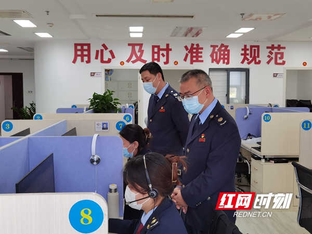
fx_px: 333
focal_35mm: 37
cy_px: 117
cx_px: 156
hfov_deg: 50.1
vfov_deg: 38.7
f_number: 1.9
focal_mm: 6.71
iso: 64
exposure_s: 1/100
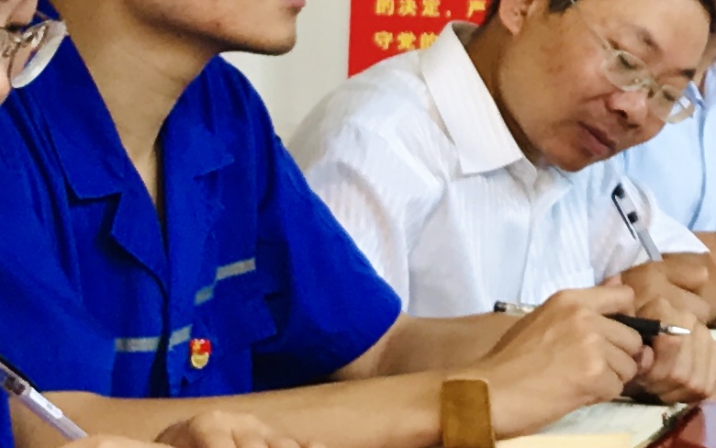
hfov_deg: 13.0
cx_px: 1173
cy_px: -43
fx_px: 2928
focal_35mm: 150
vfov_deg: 8.7
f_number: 1.8
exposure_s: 1/33
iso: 20
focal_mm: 3.99
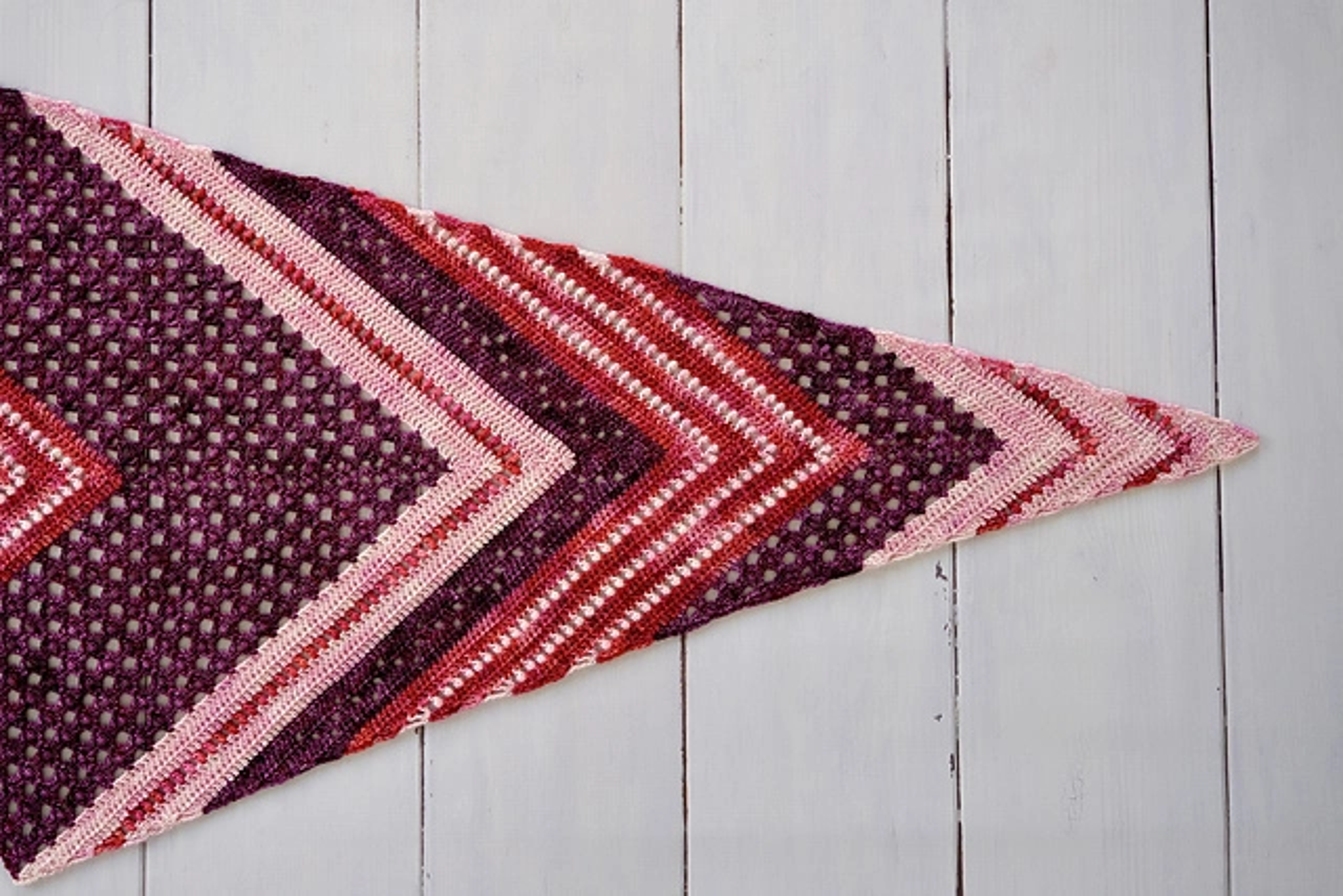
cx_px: 672
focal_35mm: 33
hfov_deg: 57.2
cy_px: 448
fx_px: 1231
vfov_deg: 40.0
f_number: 4
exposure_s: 1/100
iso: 1000
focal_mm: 22.3
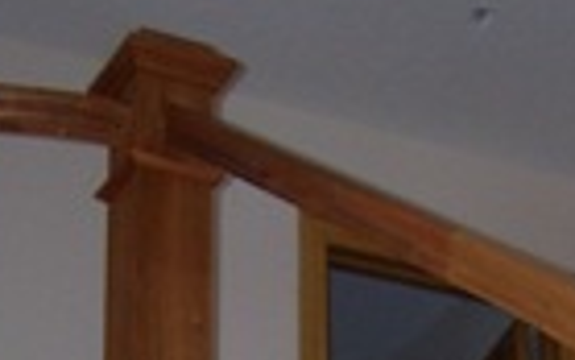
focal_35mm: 145
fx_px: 2273
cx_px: 472
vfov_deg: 7.9
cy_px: 1057
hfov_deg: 14.3
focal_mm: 6
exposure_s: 1/60
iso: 125
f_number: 2.7
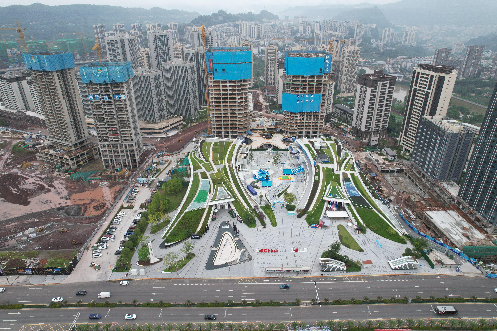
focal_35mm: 22
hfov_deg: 78.6
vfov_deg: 57.2
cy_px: 166
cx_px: 248
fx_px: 304
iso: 120
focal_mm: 8.38
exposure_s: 1/800
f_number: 2.8
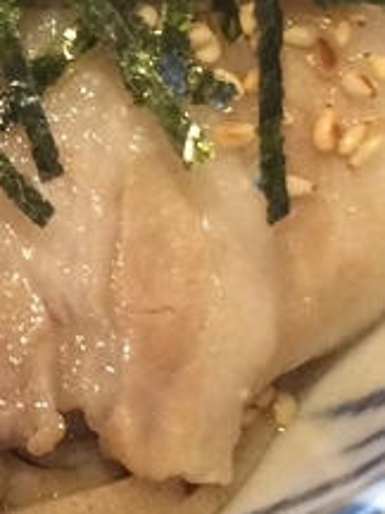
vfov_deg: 12.2
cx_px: -375
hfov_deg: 8.7
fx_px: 2388
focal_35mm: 161
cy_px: 126
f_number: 2.2
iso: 250
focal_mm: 4.15
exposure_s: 1/30
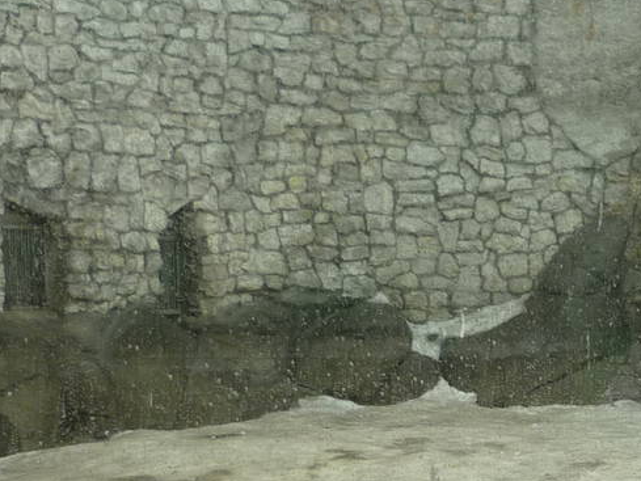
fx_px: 2000
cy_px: 422
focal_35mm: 108
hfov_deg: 18.0
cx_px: 543
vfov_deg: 13.6
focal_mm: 5.5
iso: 100
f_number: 2.8
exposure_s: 1/160
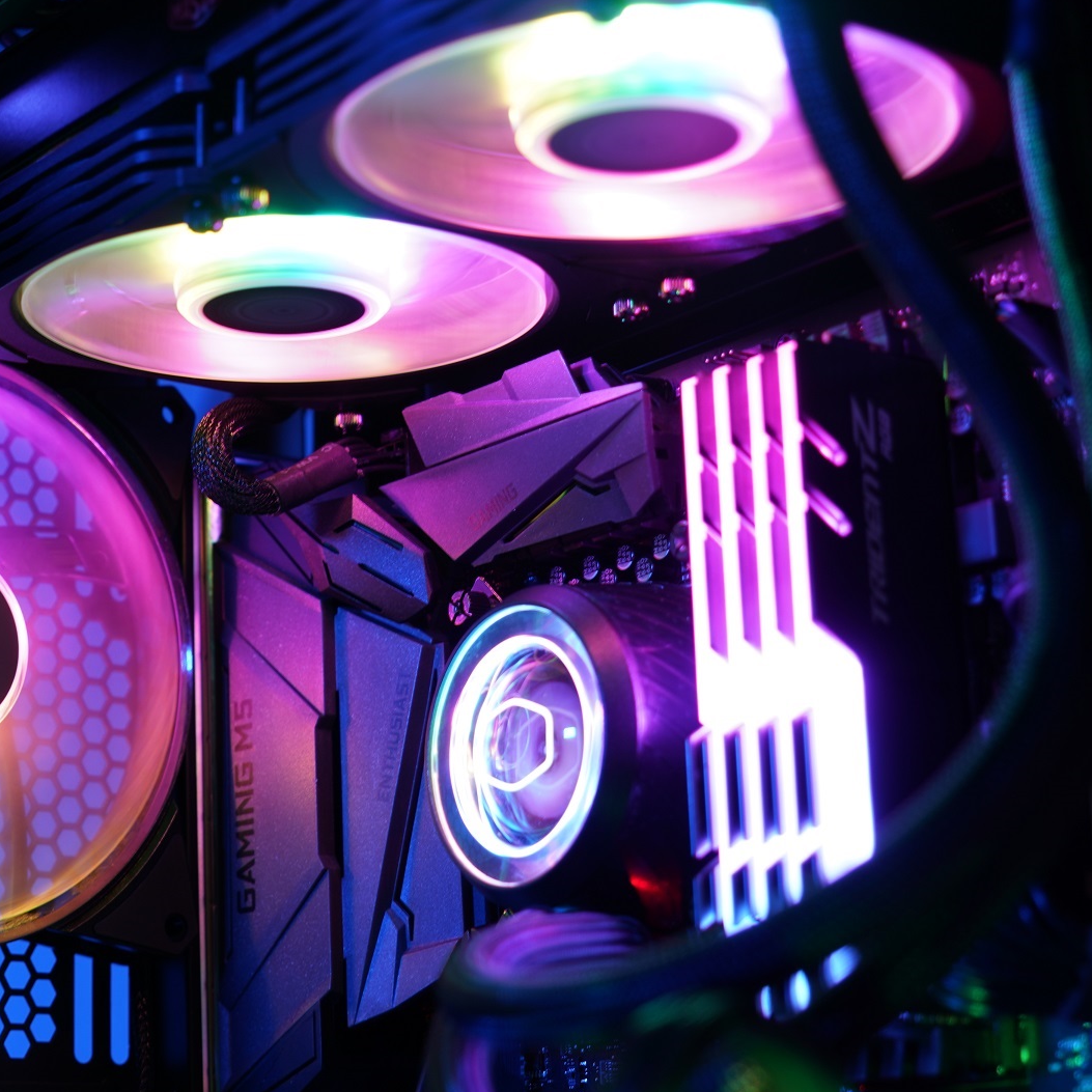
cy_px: 479
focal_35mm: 79
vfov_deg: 21.9
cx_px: 331
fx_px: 2820
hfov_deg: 21.8
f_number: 4
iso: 100
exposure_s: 1/1.6
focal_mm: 41
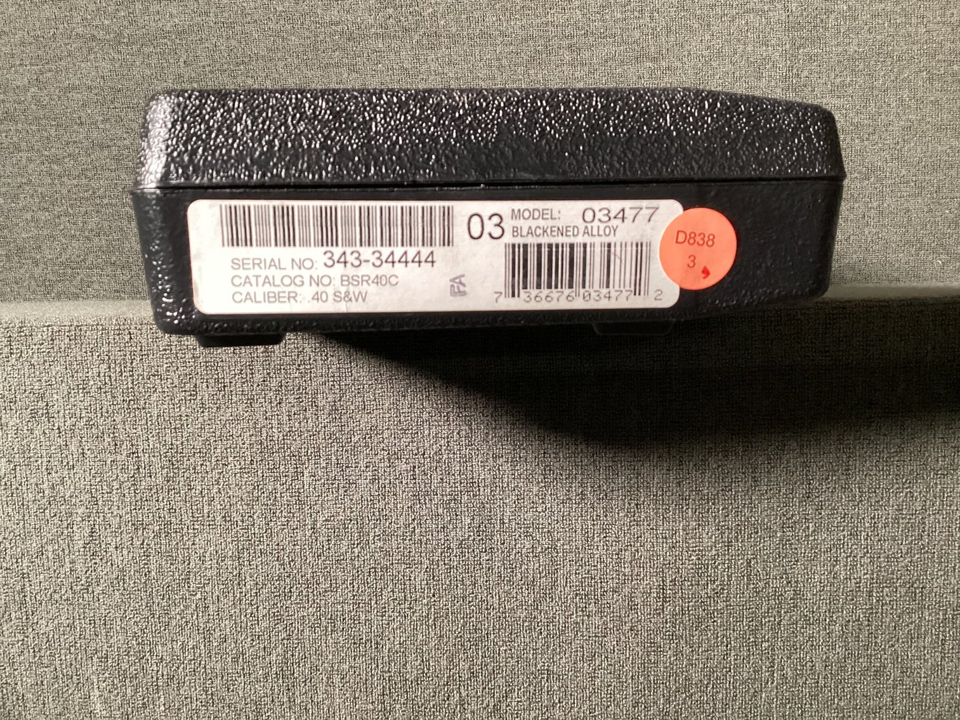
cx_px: 480
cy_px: 360
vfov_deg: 45.4
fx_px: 860
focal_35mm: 31
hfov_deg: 58.3
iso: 400
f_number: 2.4
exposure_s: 1/50
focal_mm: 3.3
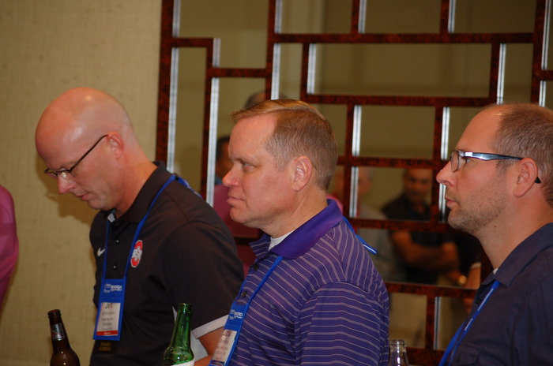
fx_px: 2070
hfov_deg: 15.2
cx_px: 276
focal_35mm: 135
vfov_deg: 10.1
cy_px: 183
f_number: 4.5
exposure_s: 1/60
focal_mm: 90
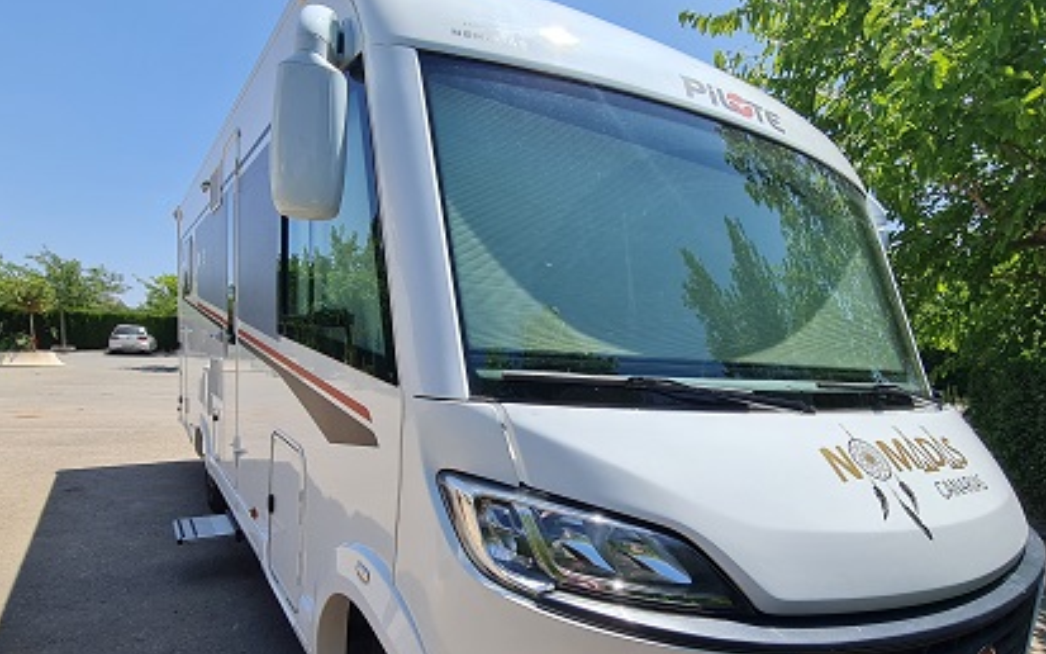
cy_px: 421
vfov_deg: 58.6
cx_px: 532
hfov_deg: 85.1
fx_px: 570
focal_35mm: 20
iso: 64
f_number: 2.2
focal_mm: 2.2
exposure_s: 1/1676
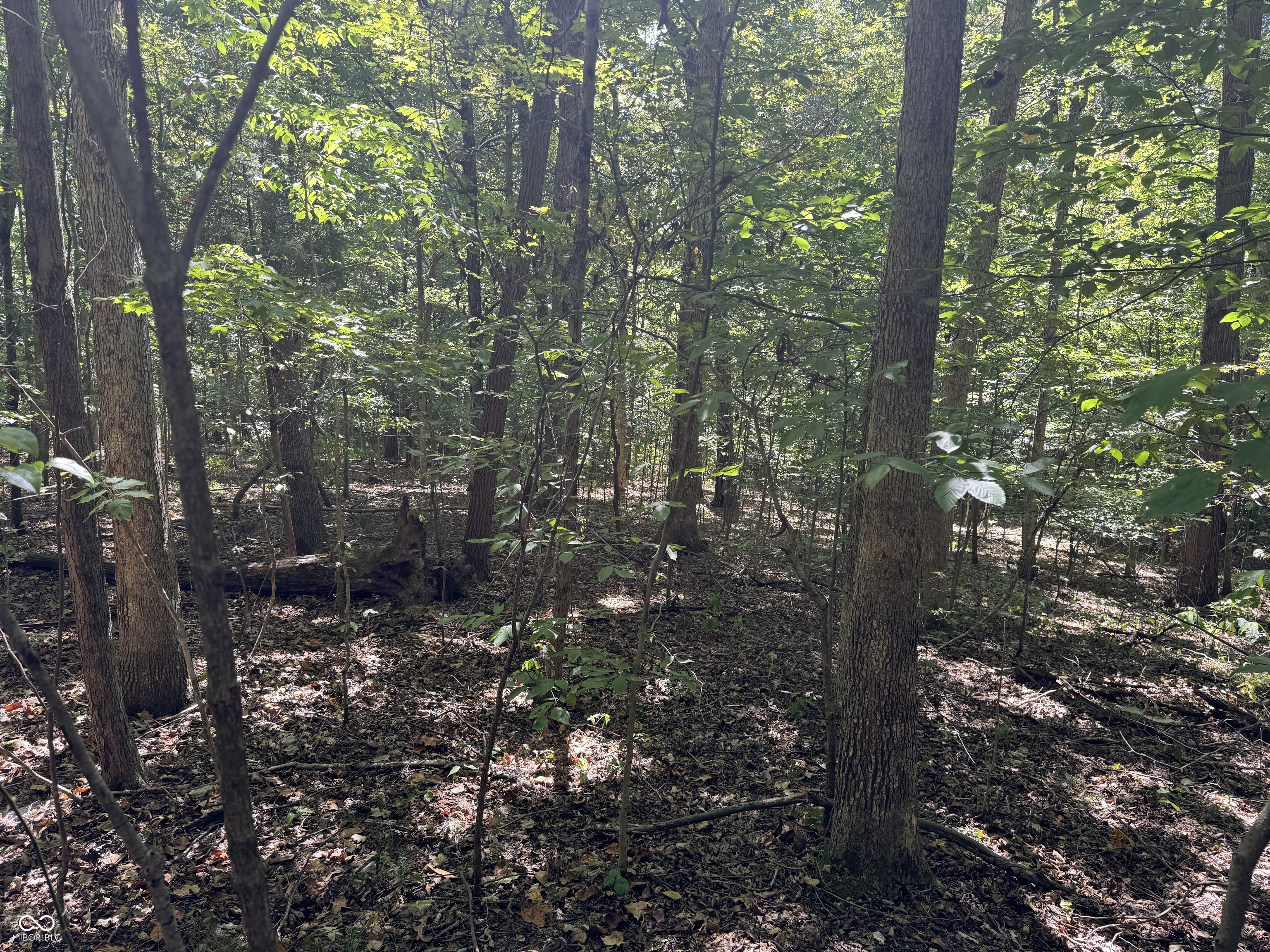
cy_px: 476
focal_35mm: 24
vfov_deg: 56.8
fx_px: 881
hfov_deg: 71.6
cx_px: 635
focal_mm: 6.76
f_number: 1.78
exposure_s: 1/121
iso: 80
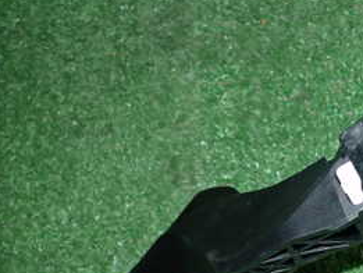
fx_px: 724
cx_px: 410
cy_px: 162
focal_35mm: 69
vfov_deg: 21.3
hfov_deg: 25.8
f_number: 6.3
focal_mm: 5.4
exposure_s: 1/30
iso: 320
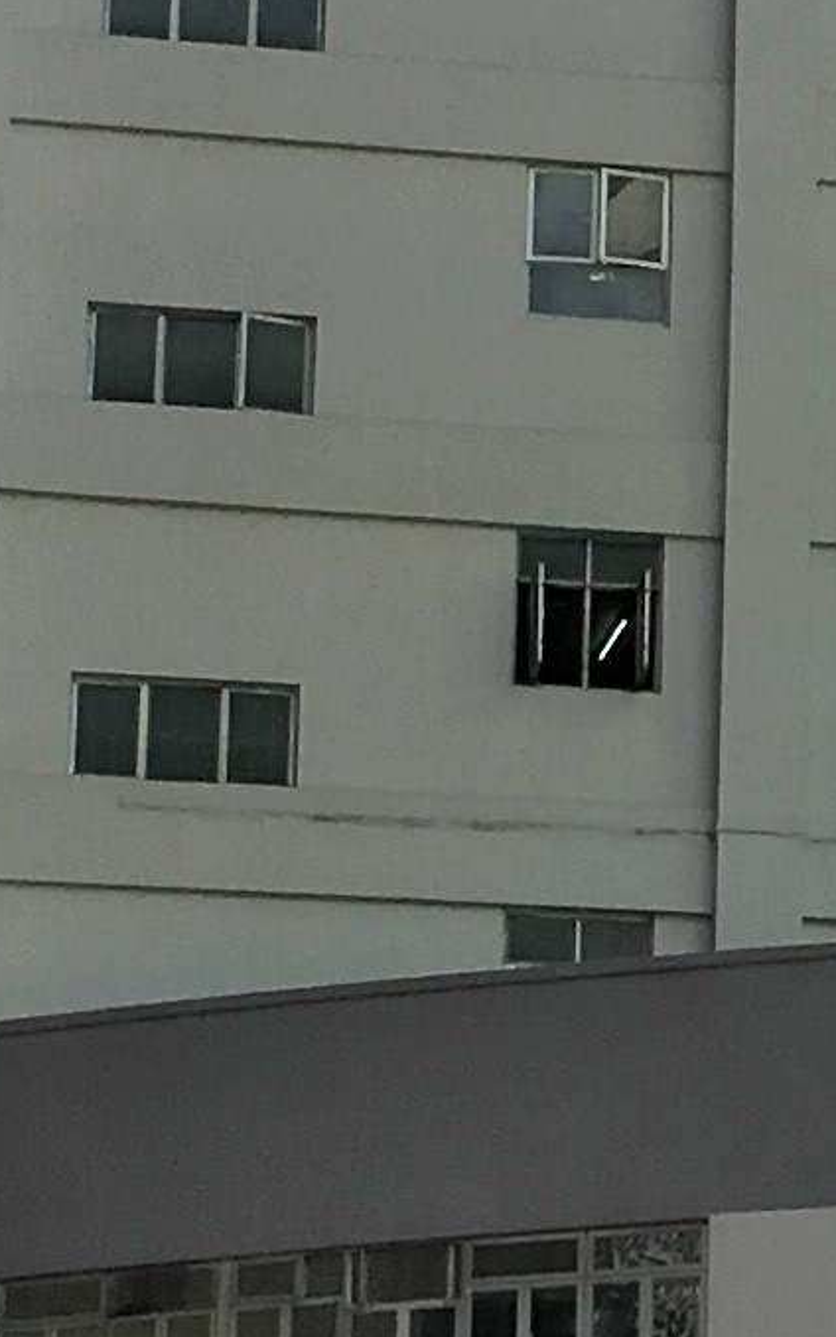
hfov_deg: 8.3
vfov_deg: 13.3
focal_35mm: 157
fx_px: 5721
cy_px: 376
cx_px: 1052
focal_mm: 4.15
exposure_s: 1/1054
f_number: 2.2
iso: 25
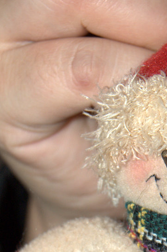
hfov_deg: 6.9
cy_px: 245
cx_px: 192
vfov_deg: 10.4
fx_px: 1376
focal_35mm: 197
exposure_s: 1/125
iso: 200
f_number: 5.6
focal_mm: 55
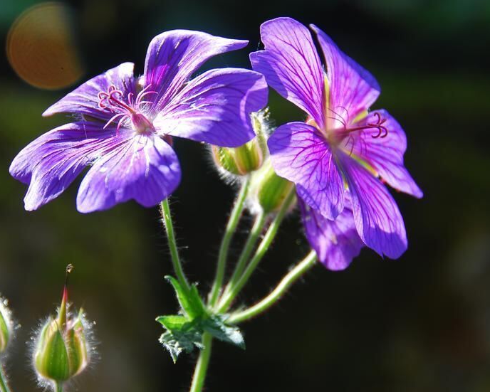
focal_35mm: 154
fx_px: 2230
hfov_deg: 12.5
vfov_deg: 10.1
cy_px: 216
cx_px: 204
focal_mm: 75
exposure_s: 1/160
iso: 100
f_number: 5.3
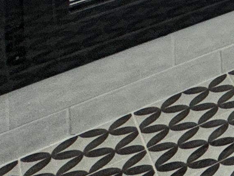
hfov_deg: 9.7
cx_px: 808
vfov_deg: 10.6
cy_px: -344
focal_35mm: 100
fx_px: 676
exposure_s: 1/301
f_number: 2.2
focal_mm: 2.22
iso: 40
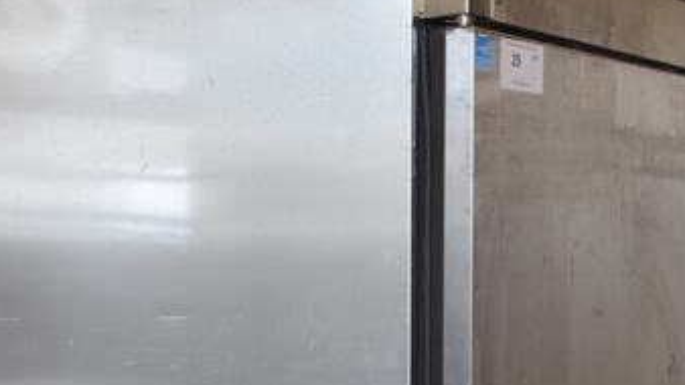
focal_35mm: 102
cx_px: 480
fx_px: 1852
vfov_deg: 11.5
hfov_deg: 20.8
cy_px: 546
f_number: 4
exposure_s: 1/125
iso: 1000
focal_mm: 24
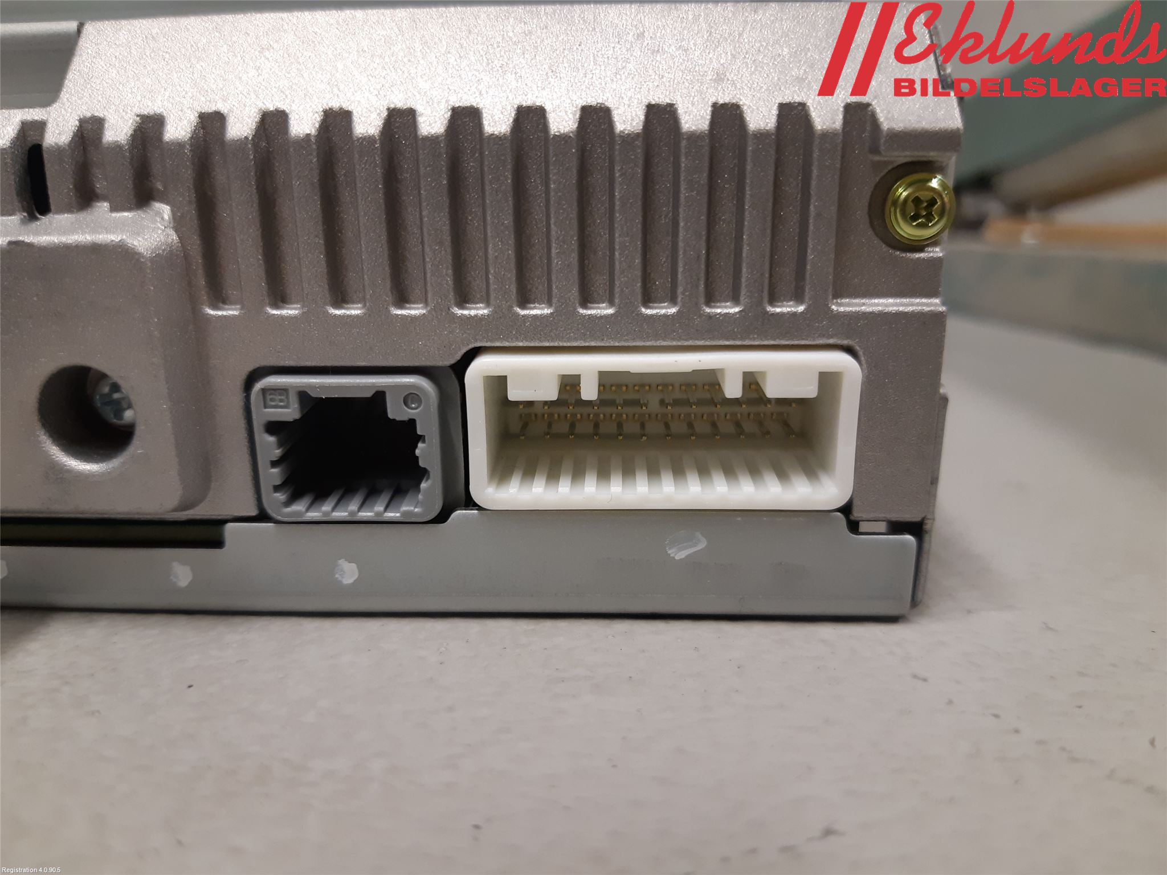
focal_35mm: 26
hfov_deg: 67.3
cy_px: 438
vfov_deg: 53.1
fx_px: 877
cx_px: 584
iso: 160
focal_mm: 3.93
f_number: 1.7
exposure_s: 1/50
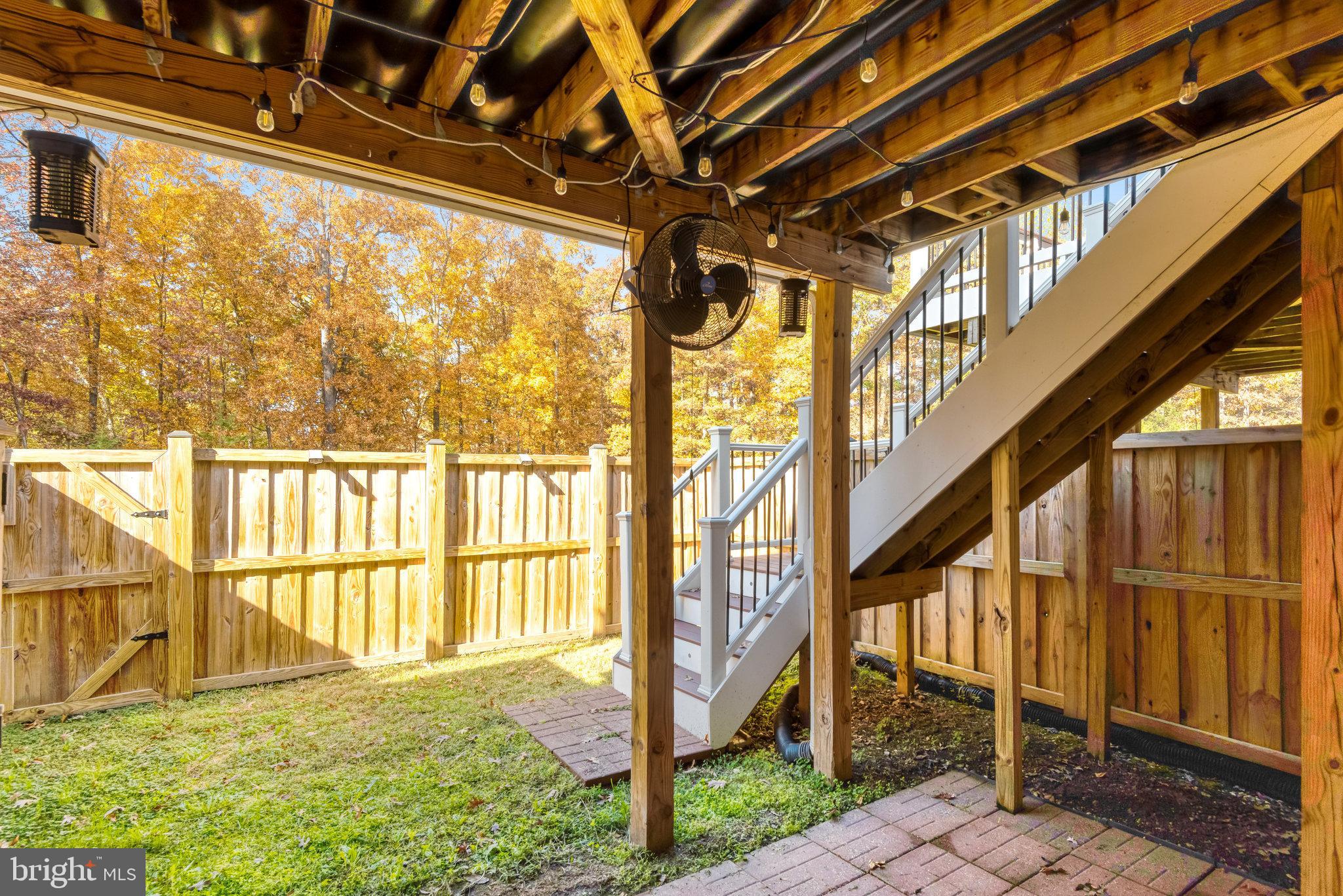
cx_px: 672
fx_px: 634
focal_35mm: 17
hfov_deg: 93.3
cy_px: 448
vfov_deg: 70.5
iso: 400
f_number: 8
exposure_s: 1/160
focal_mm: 17
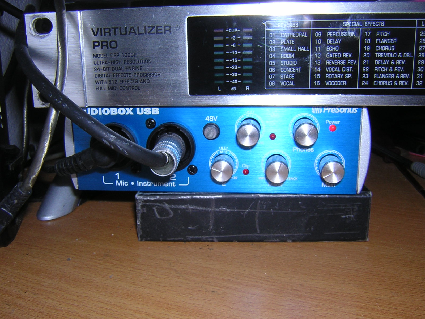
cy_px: 160
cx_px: 212
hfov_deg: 51.4
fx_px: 442
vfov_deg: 39.7
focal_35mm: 36
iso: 100
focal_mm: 4.7
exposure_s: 1/60.1
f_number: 5.2
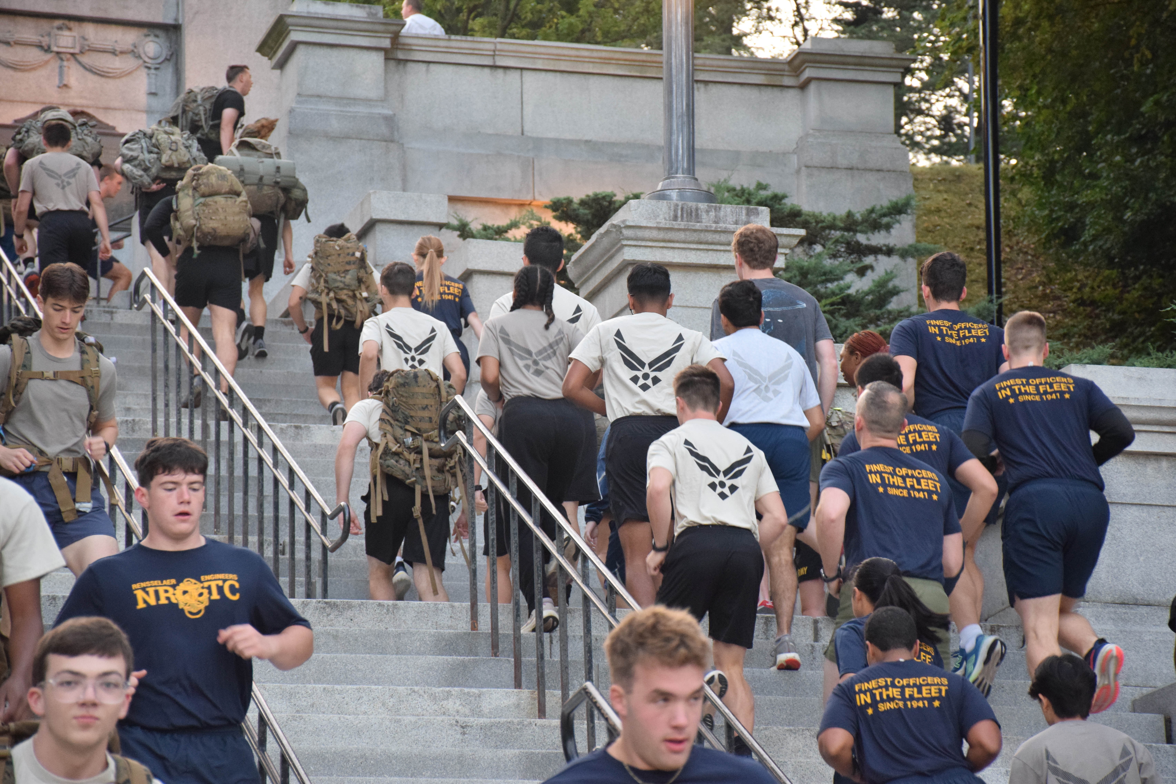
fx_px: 4900
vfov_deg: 9.1
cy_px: 392
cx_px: 588
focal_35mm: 150
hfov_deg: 13.7
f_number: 5.6
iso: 1600
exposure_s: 1/125
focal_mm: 100
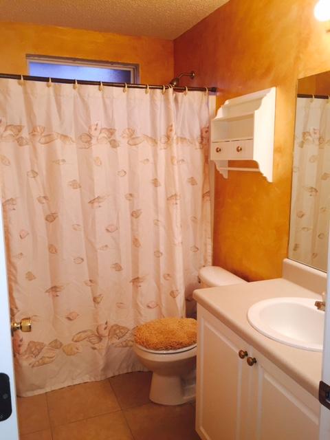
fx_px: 369
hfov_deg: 48.2
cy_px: 220
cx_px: 165
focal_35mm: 29
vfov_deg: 61.7
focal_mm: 4.15
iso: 64
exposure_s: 1/30
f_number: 2.2
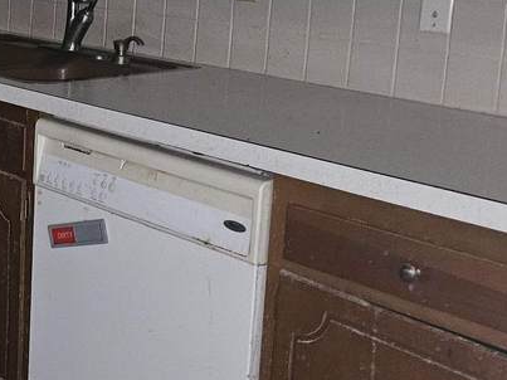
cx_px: -93
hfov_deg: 24.3
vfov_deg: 20.0
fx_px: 1069
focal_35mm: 73
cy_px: 89
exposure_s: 1/8
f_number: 1.7
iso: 800
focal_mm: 6.3
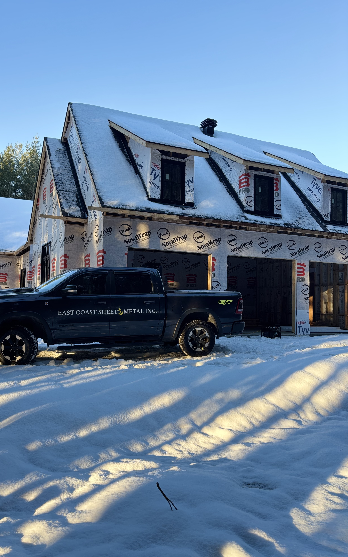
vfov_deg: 66.5
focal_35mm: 28
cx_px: 139
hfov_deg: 44.3
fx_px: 425
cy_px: 277
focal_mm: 5.96
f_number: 1.6
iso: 50
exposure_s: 1/191
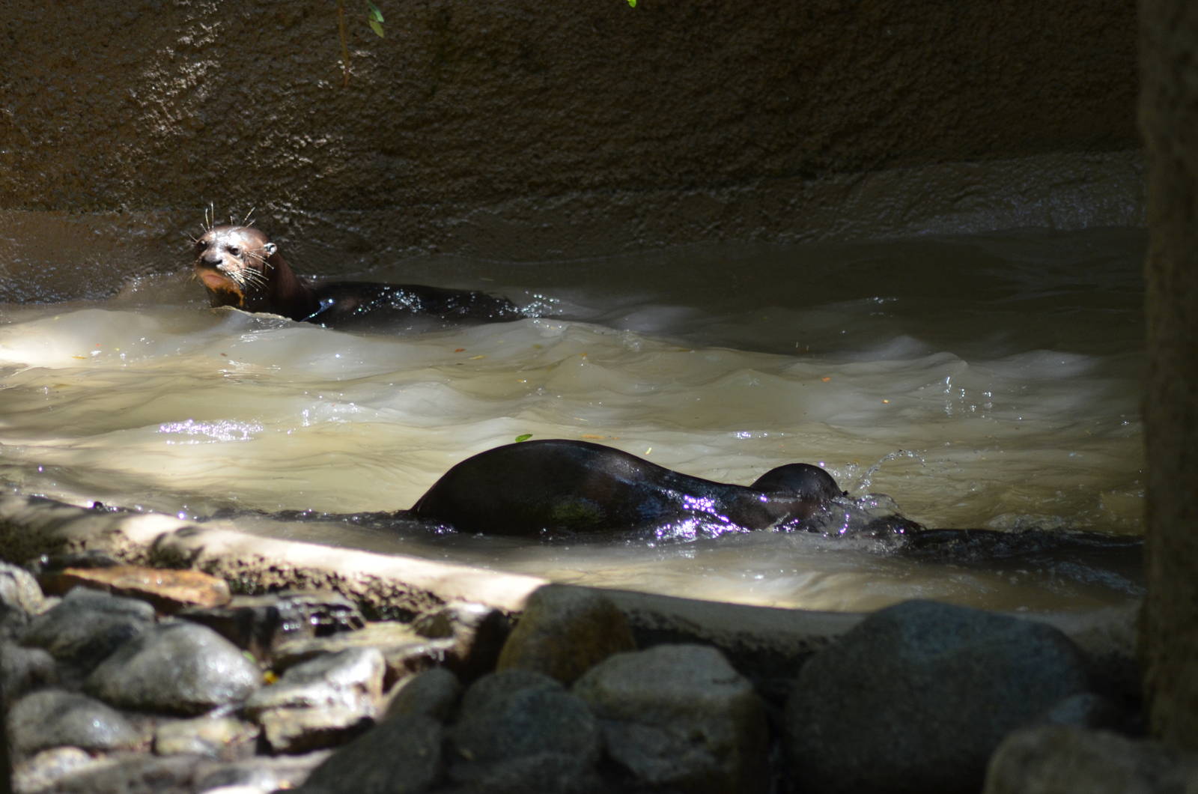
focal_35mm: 255
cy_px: 397
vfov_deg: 5.4
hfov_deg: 8.1
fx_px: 8469
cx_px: 599
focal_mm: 170
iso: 800
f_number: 4.5
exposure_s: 1/500
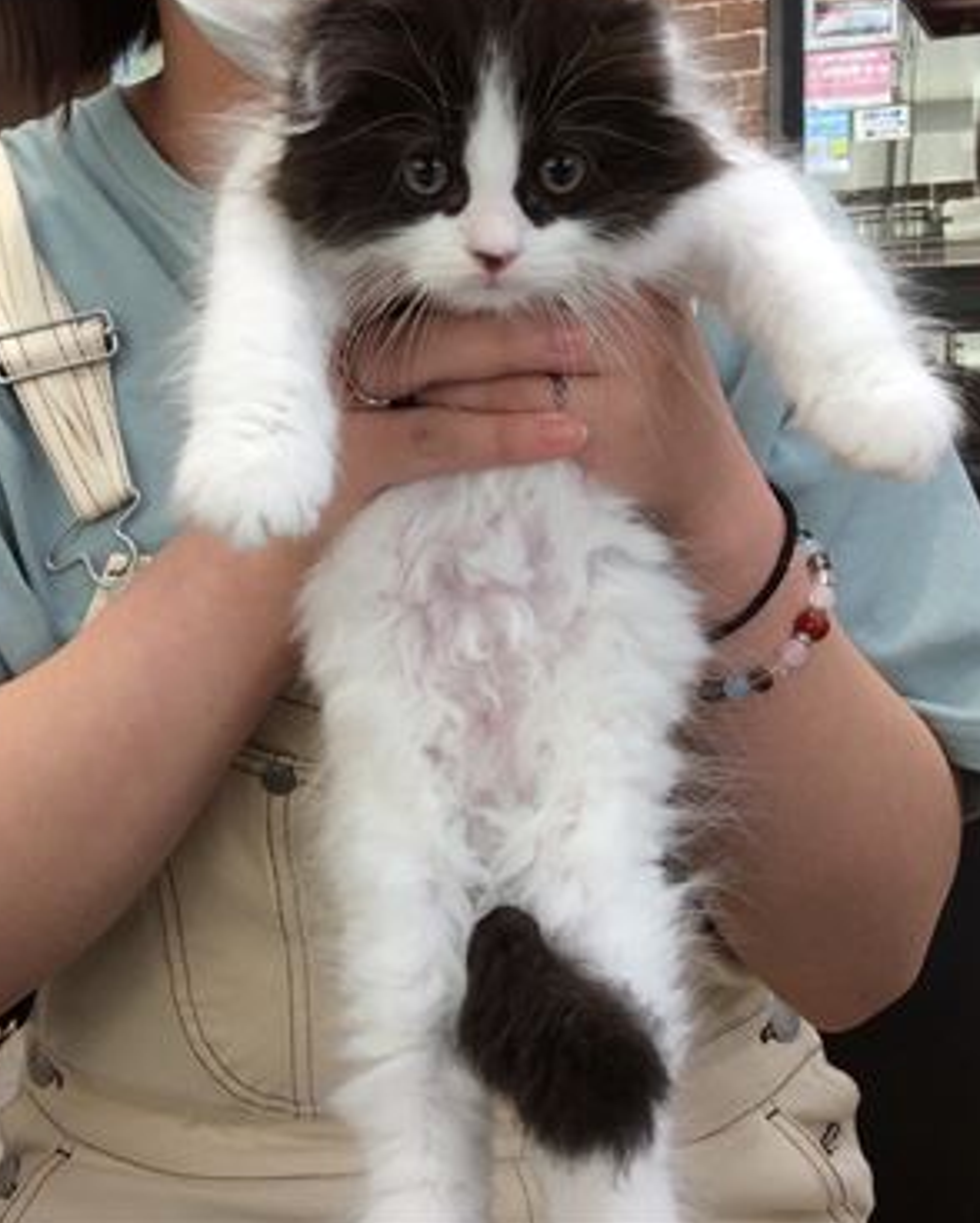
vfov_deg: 36.5
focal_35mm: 51
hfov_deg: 29.6
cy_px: 483
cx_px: 360
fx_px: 1847
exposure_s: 1/60
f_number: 2.4
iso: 40
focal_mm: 3.3
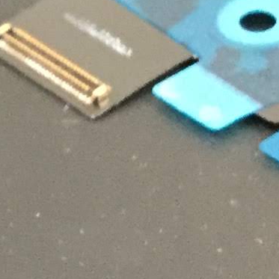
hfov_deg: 7.1
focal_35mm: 240
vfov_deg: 7.2
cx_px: -232
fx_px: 2188
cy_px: 348
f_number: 2.4
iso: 200
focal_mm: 3.3
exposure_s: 1/17
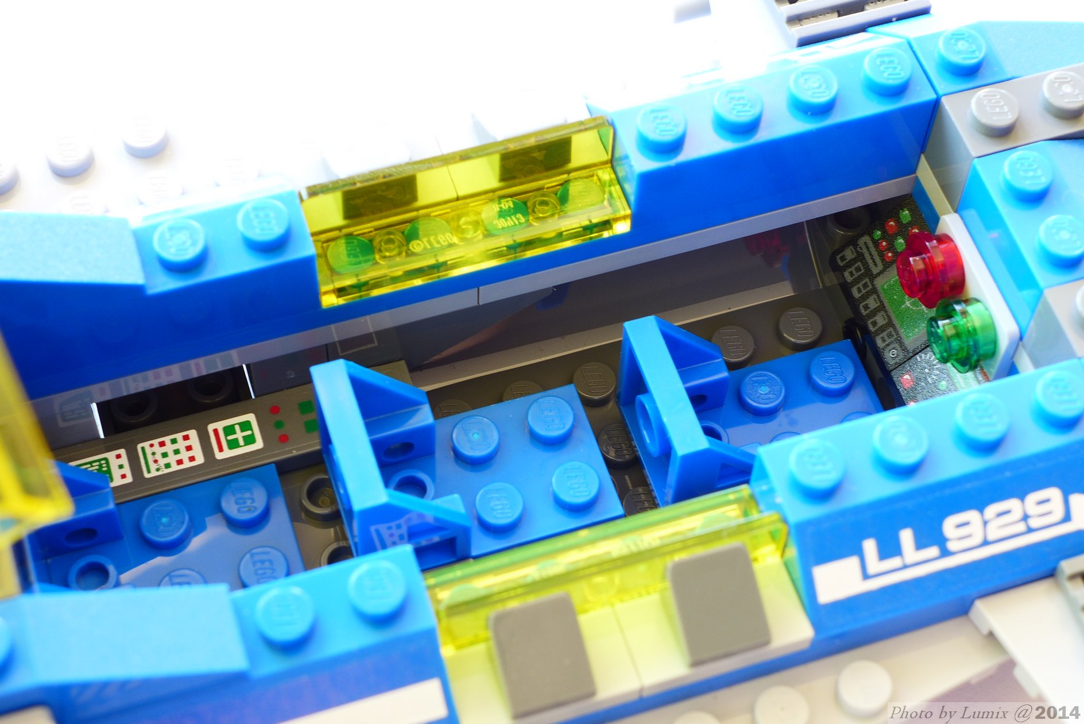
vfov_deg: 19.5
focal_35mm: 70
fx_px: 2108
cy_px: 362
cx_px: 542
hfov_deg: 28.8
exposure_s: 1/5
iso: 80
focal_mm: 13.7
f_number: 4.5
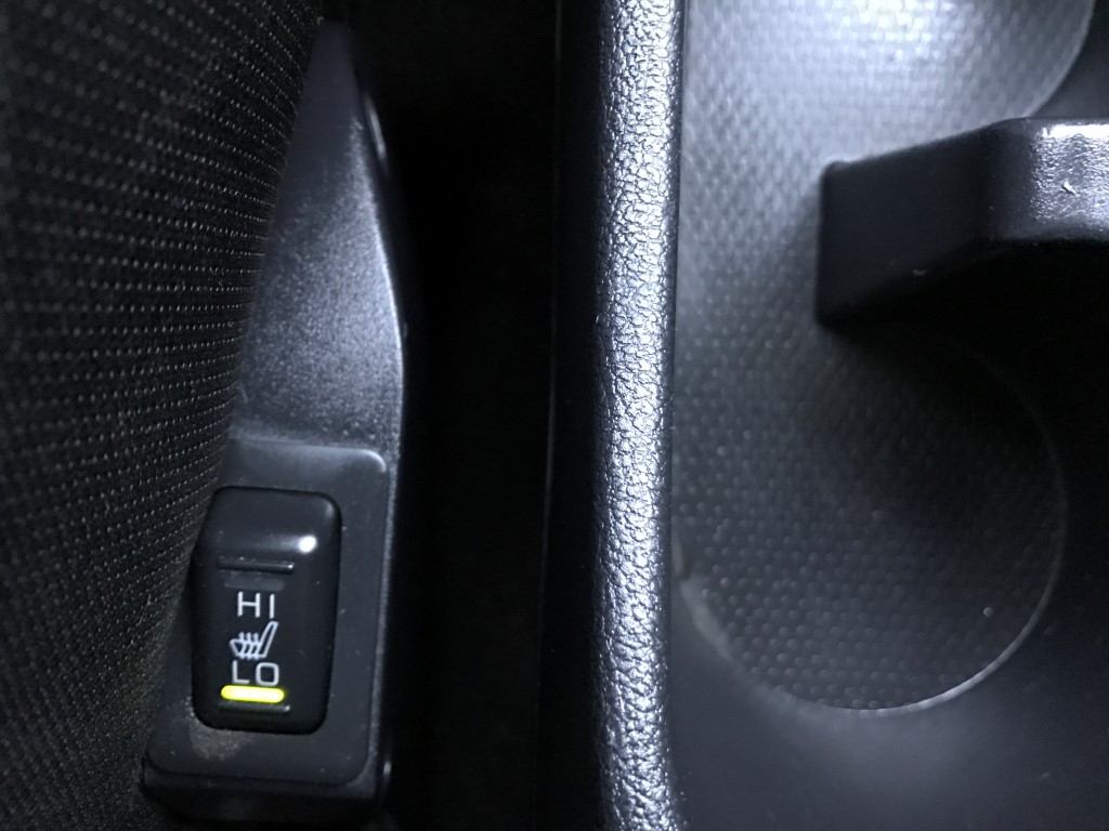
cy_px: 416
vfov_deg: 49.7
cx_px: 554
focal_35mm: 28
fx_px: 897
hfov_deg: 63.4
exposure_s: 1/4
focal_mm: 3.99
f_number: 1.8
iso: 100
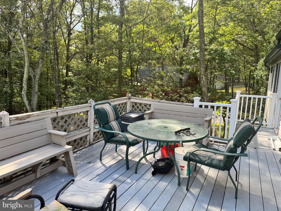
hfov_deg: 71.6
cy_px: 106
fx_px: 195
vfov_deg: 56.8
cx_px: 140
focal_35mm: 24
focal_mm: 6.76
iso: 80
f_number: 1.78
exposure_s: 1/658
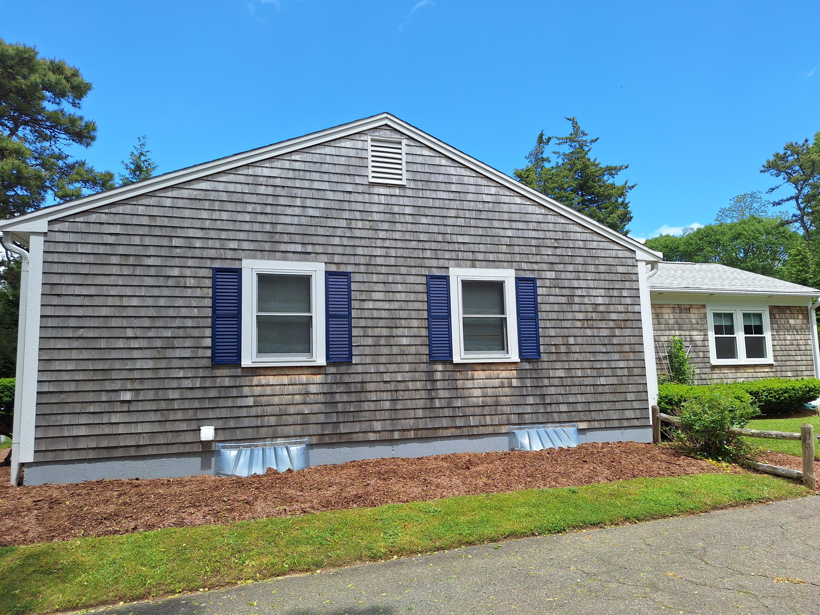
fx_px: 545
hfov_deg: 73.9
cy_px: 308
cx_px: 410
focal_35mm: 23
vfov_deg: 58.9
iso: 40
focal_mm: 5.54
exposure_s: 1/1613
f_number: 1.8
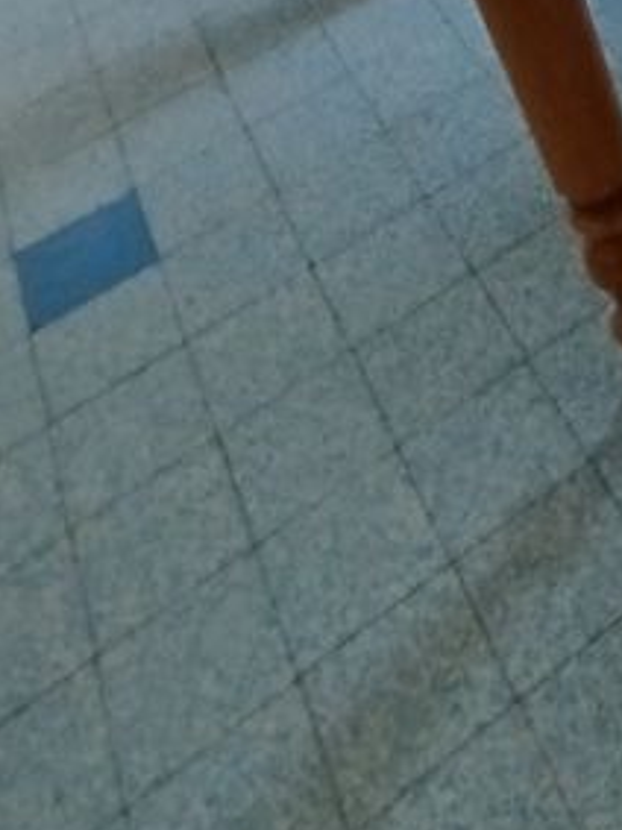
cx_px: 813
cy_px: -293
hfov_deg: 24.1
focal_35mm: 53
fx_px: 1271
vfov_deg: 28.5
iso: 125
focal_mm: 1.65
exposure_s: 1/33
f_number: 2.2
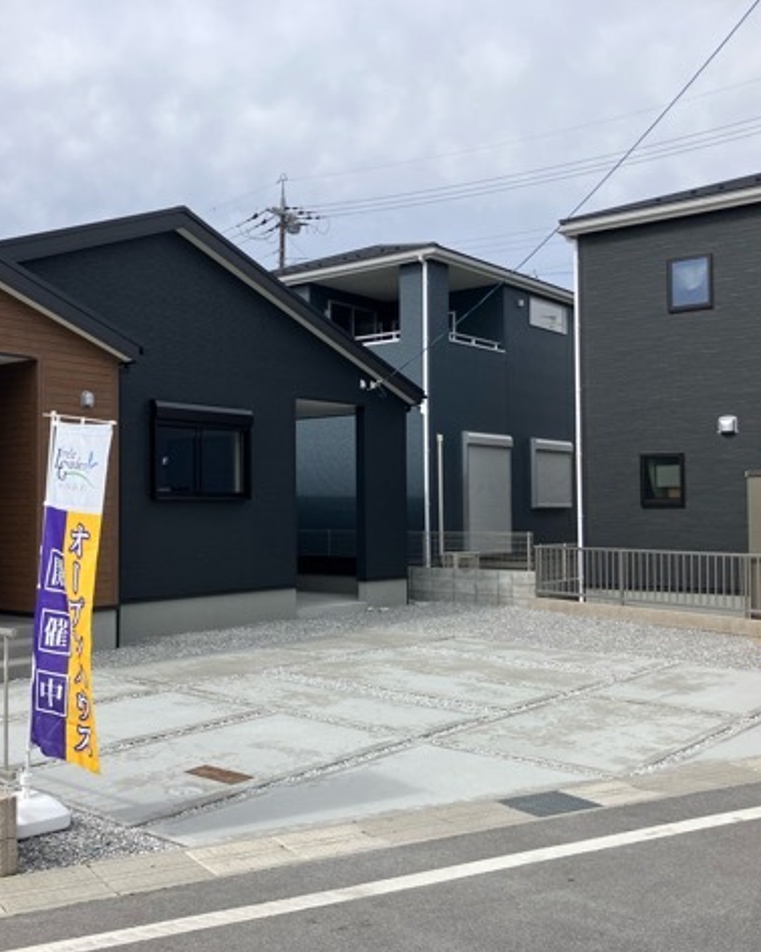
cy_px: 481
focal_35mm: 37
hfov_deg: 39.7
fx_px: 1042
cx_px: 260
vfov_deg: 49.1
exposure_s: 1/2088
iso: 32
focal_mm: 3.99
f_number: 1.8
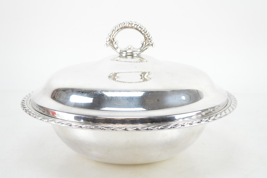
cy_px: 89
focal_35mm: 68
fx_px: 500
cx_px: 134
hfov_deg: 29.9
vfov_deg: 20.1
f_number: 6.3
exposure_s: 1/80
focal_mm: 45
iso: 800
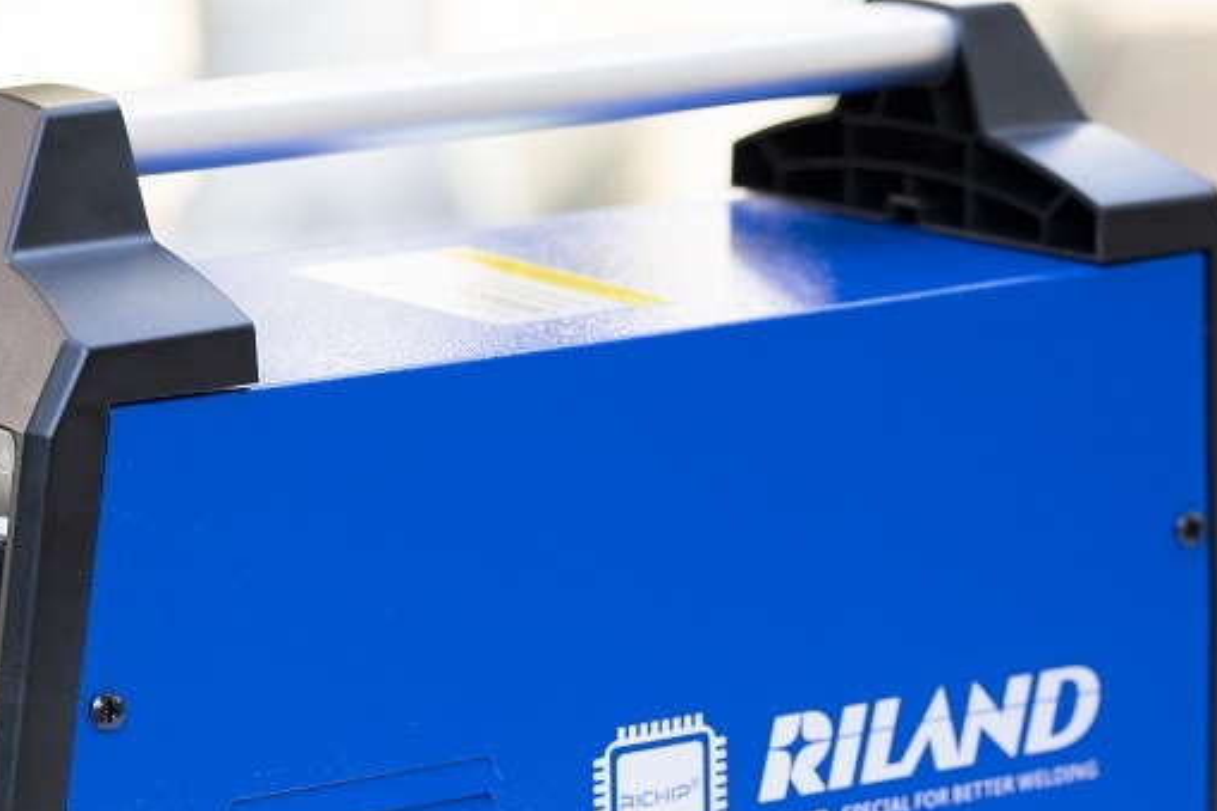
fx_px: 5576
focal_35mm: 165
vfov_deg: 8.3
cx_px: 395
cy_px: 734
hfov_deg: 12.4
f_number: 2.8
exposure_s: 1/200
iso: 100
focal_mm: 56
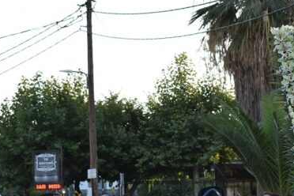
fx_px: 1037
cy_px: 167
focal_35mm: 127
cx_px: 209
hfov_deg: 16.1
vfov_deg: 10.7
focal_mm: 42
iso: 400
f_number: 5.6
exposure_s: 1/250
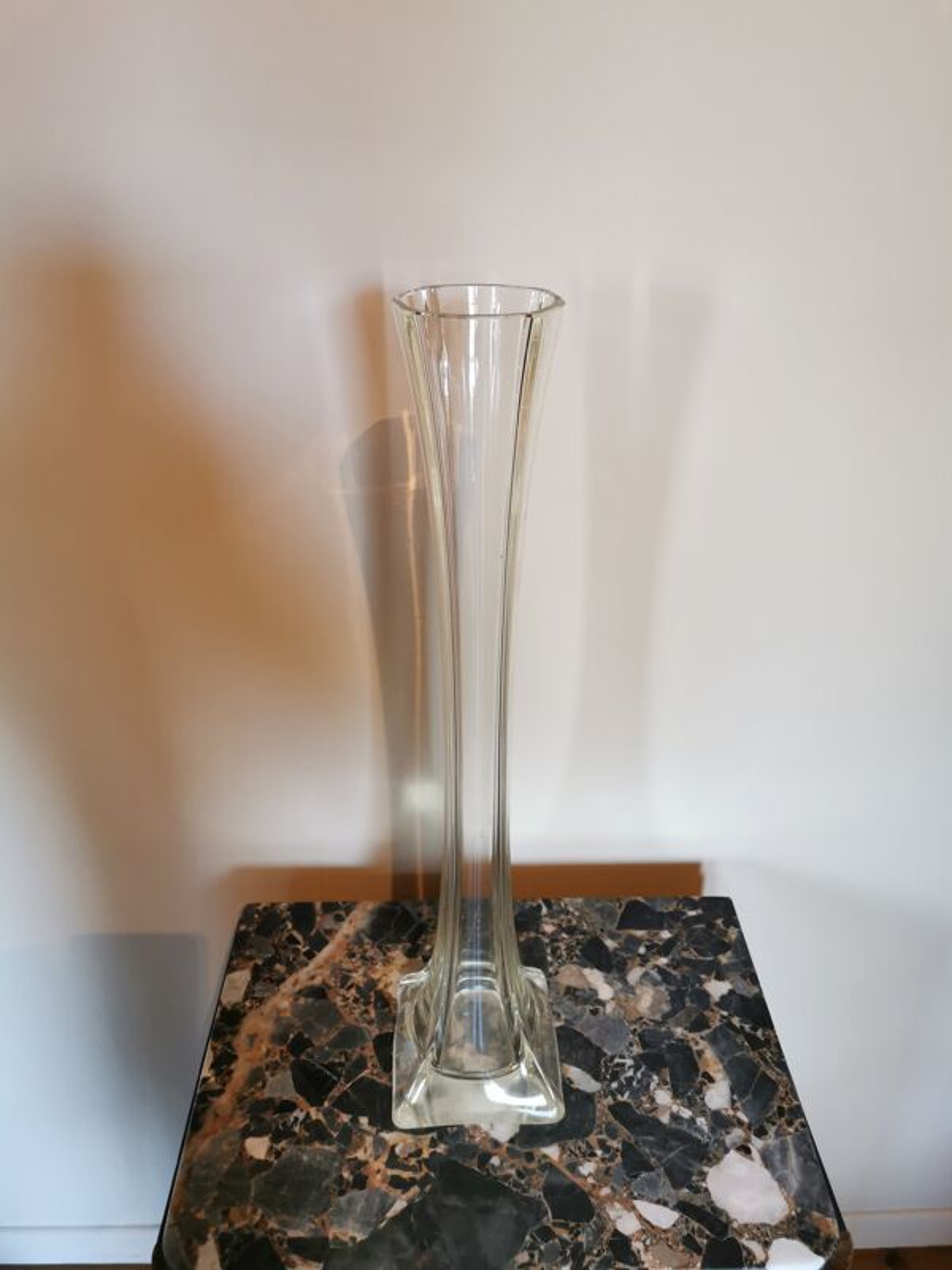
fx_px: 990
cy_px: 635
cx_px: 476
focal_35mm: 27
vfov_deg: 65.3
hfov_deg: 51.4
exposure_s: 1/50
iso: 250
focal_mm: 5.56
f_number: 1.6
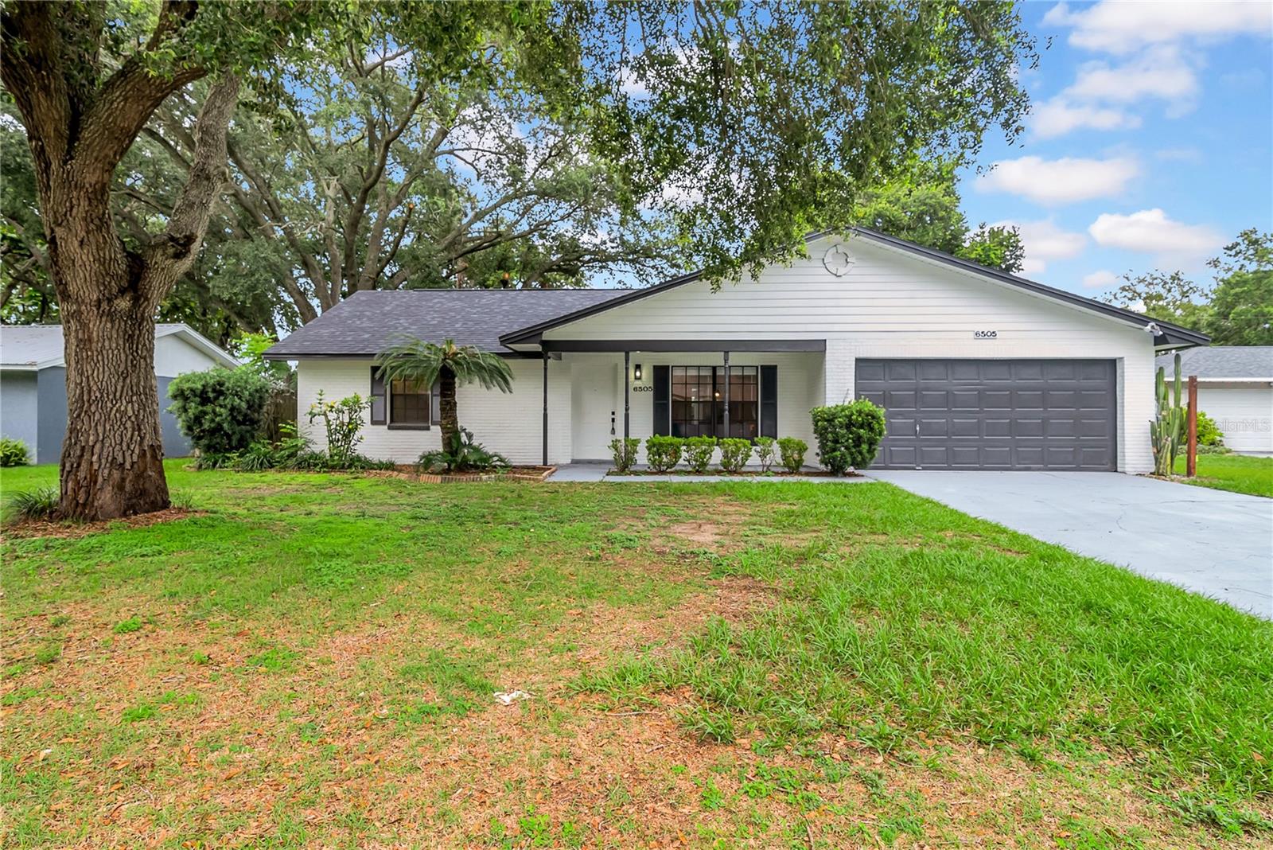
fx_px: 531
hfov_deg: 100.4
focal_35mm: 15
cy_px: 425
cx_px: 636
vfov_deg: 77.4
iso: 800
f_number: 8
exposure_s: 1/60
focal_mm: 15
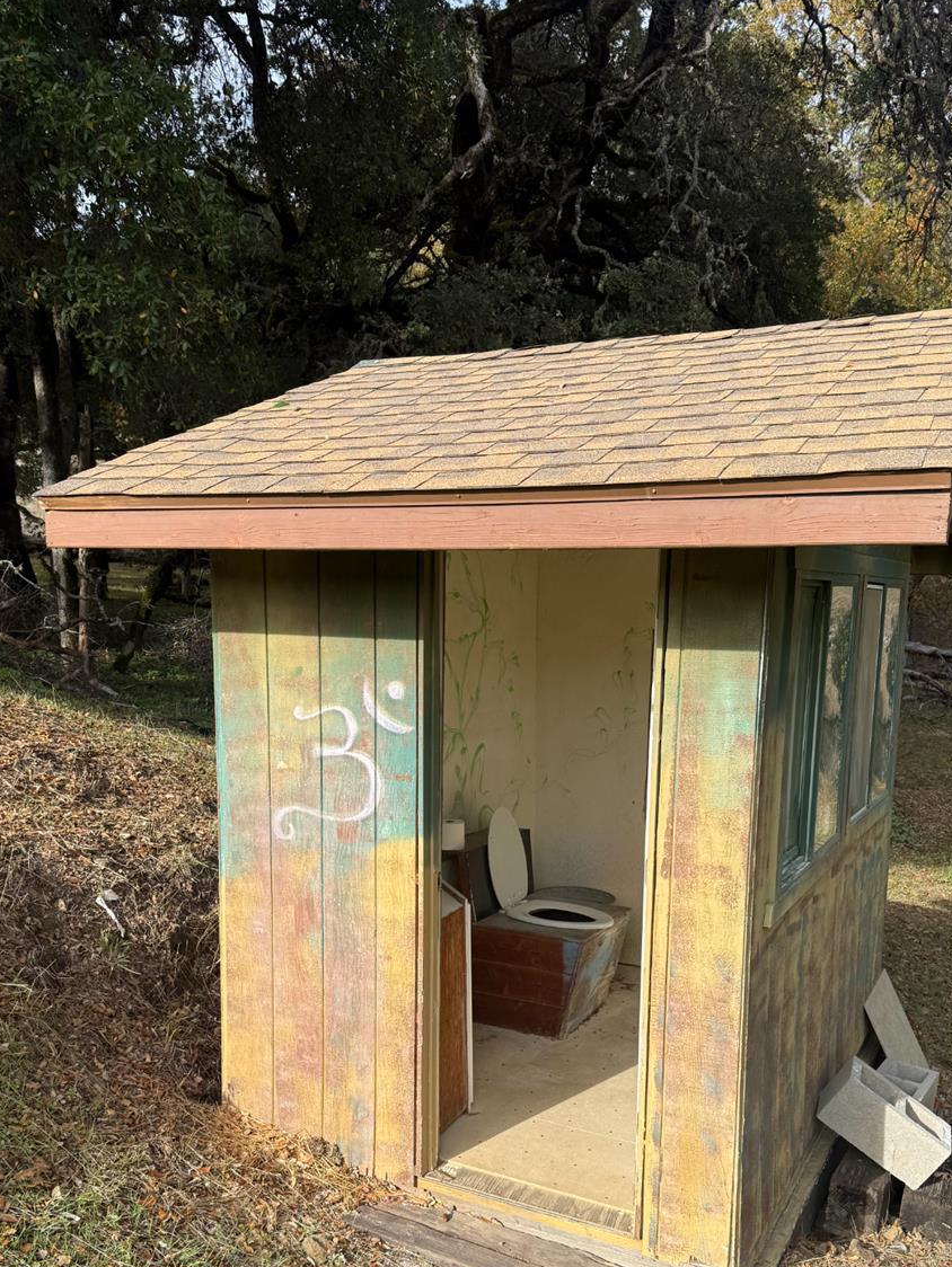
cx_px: 454
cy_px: 786
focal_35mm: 32
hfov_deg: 44.2
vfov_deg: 56.2
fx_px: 1173
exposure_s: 1/3021
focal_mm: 6.76
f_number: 1.78
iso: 80
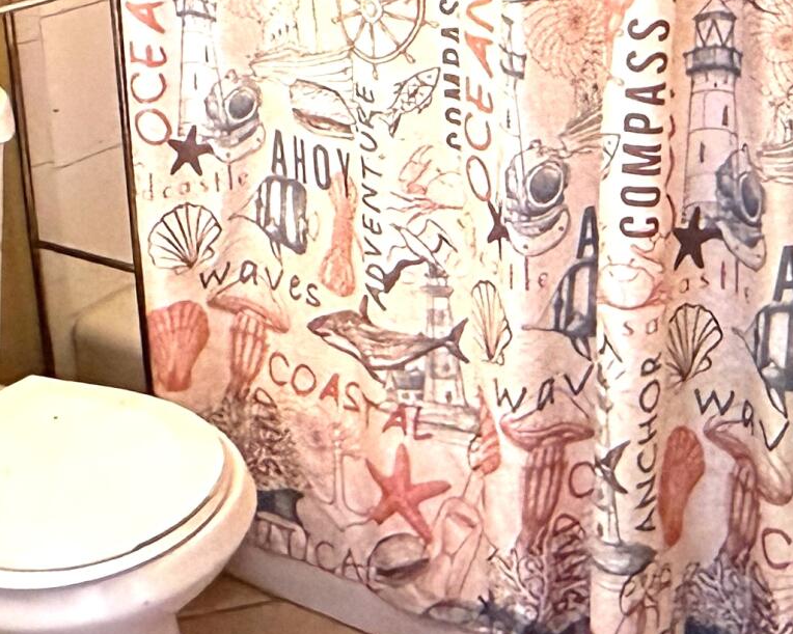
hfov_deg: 20.8
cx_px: 459
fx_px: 2159
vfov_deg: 16.2
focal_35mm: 92
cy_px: -61
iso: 400
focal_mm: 2.22
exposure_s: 1/60
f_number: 2.2
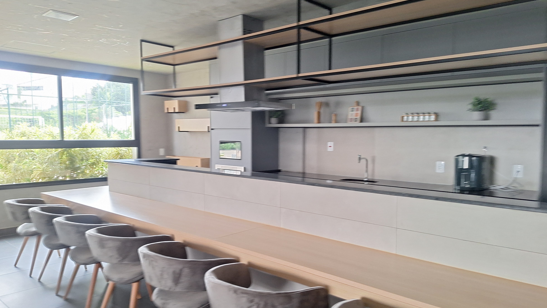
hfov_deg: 71.9
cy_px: 164
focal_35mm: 26
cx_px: 275
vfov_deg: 44.4
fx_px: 377
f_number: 1.8
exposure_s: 1/40
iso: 200
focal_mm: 5.54
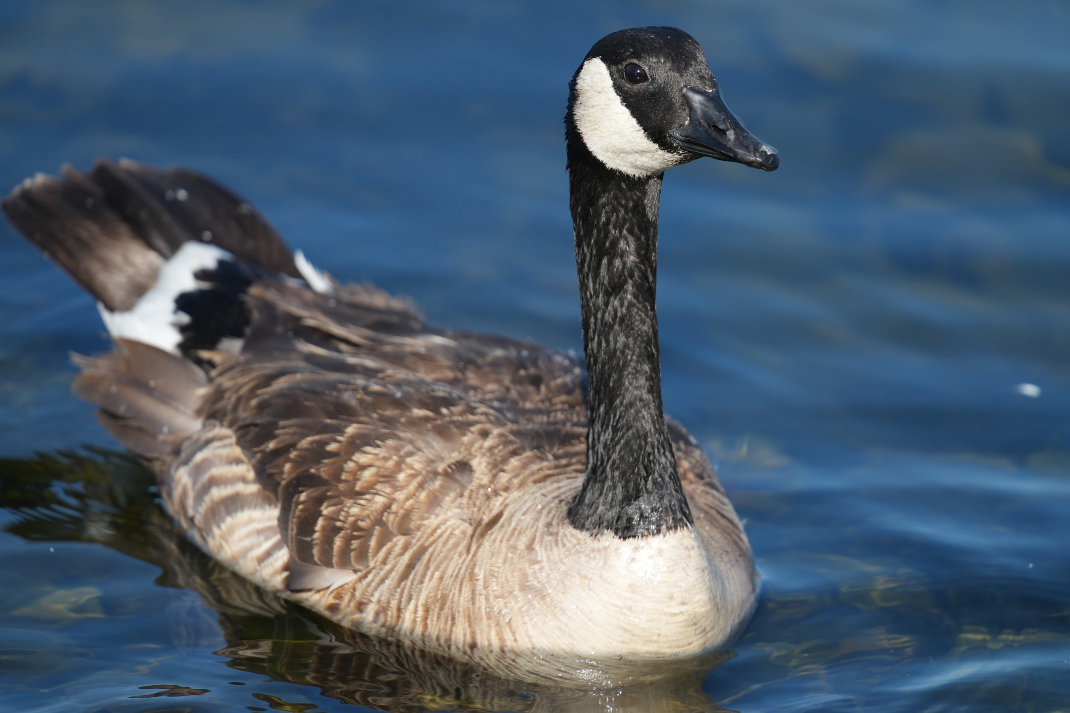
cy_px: 356
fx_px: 17832
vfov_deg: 2.3
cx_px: 535
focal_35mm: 600
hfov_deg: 3.4
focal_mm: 600
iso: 320
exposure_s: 1/640
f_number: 5.6
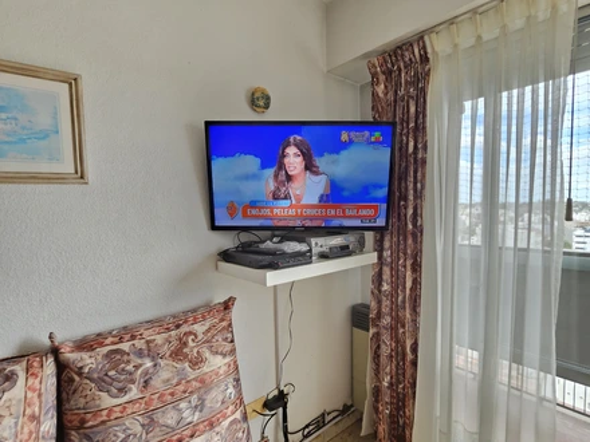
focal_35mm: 13
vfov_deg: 89.9
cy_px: 221
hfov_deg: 106.2
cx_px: 295
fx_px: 222
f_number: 2.2
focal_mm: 1.7
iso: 64
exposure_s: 1/51
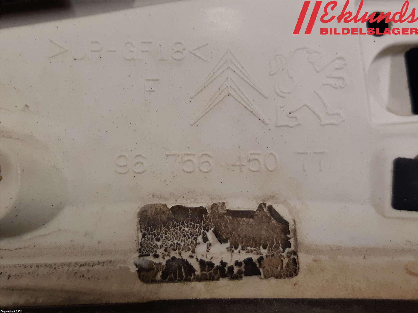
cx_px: 209
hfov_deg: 67.3
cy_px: 156
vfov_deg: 53.1
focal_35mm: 26
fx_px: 314
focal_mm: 3.93
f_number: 1.7
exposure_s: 1/50
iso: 100
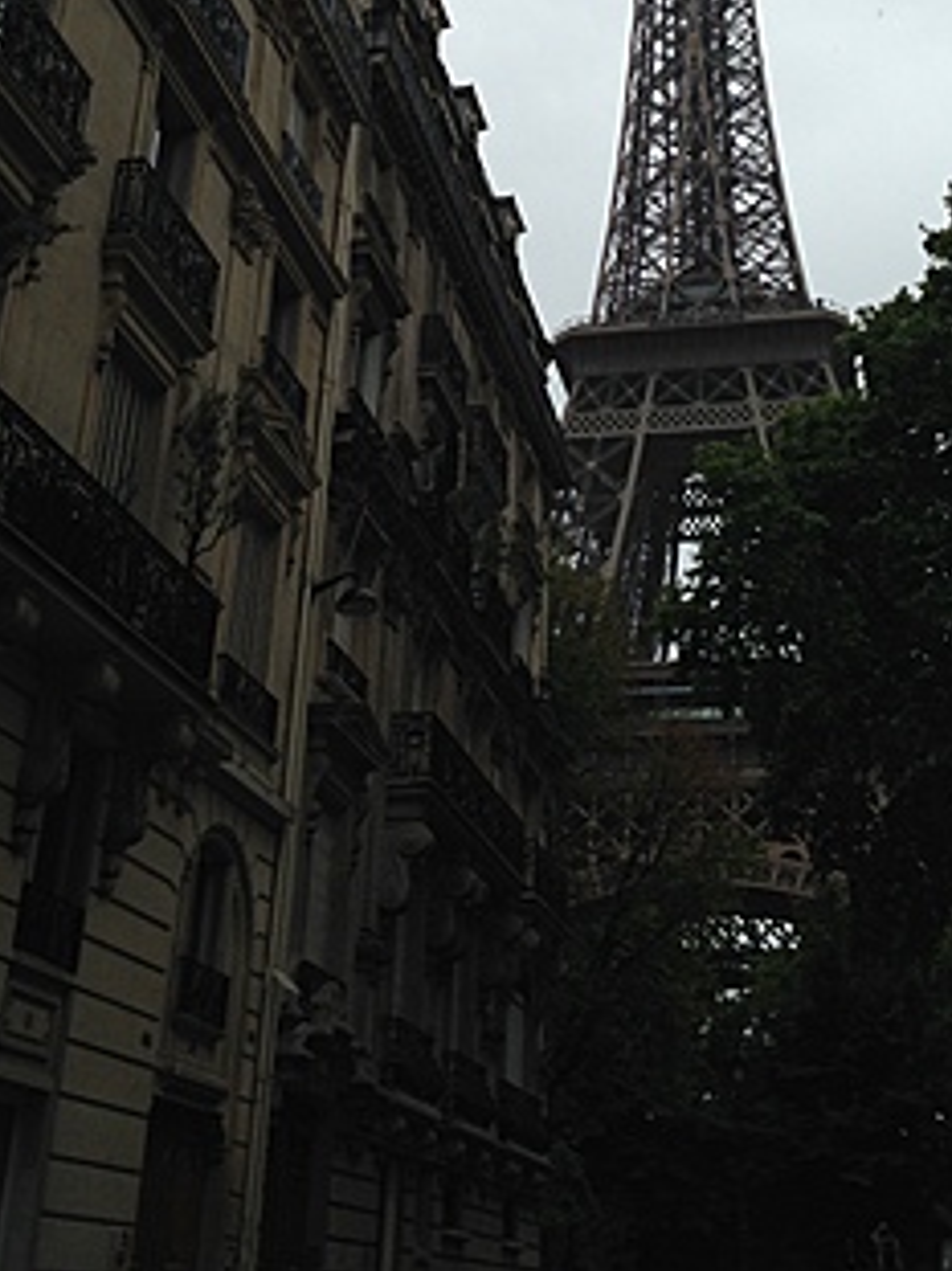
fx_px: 1871
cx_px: 535
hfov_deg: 28.5
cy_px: 294
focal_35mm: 51
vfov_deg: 36.5
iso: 50
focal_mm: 4.12
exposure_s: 1/1391
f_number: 2.4
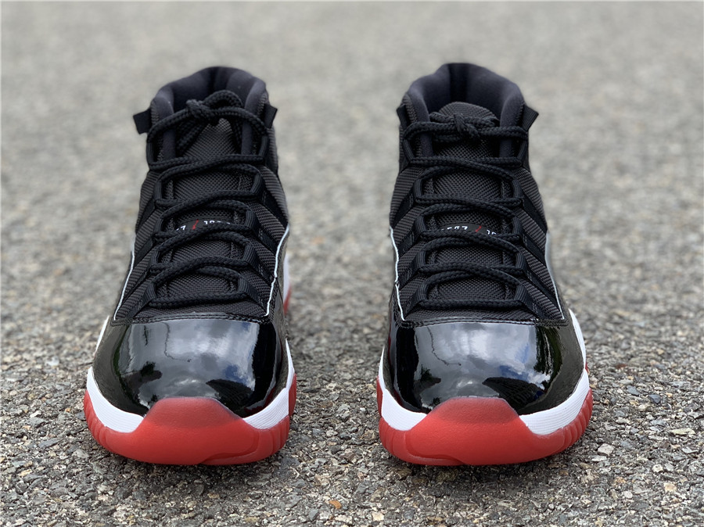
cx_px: 352
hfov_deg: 36.8
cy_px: 264
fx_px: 1057
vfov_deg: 28.0
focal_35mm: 52
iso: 16
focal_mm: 6
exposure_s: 1/122
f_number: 2.4
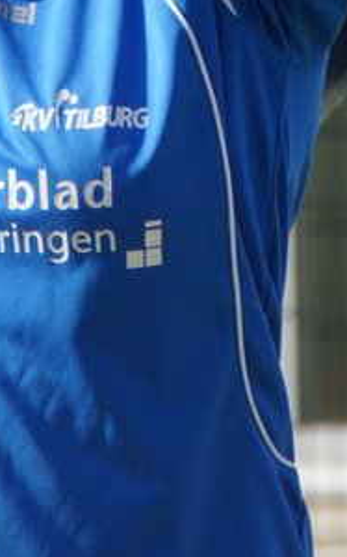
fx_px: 12674
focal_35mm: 836
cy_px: -59
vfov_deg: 2.5
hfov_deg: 1.6
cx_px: -190
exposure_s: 1/500
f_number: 8
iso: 320
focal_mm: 160
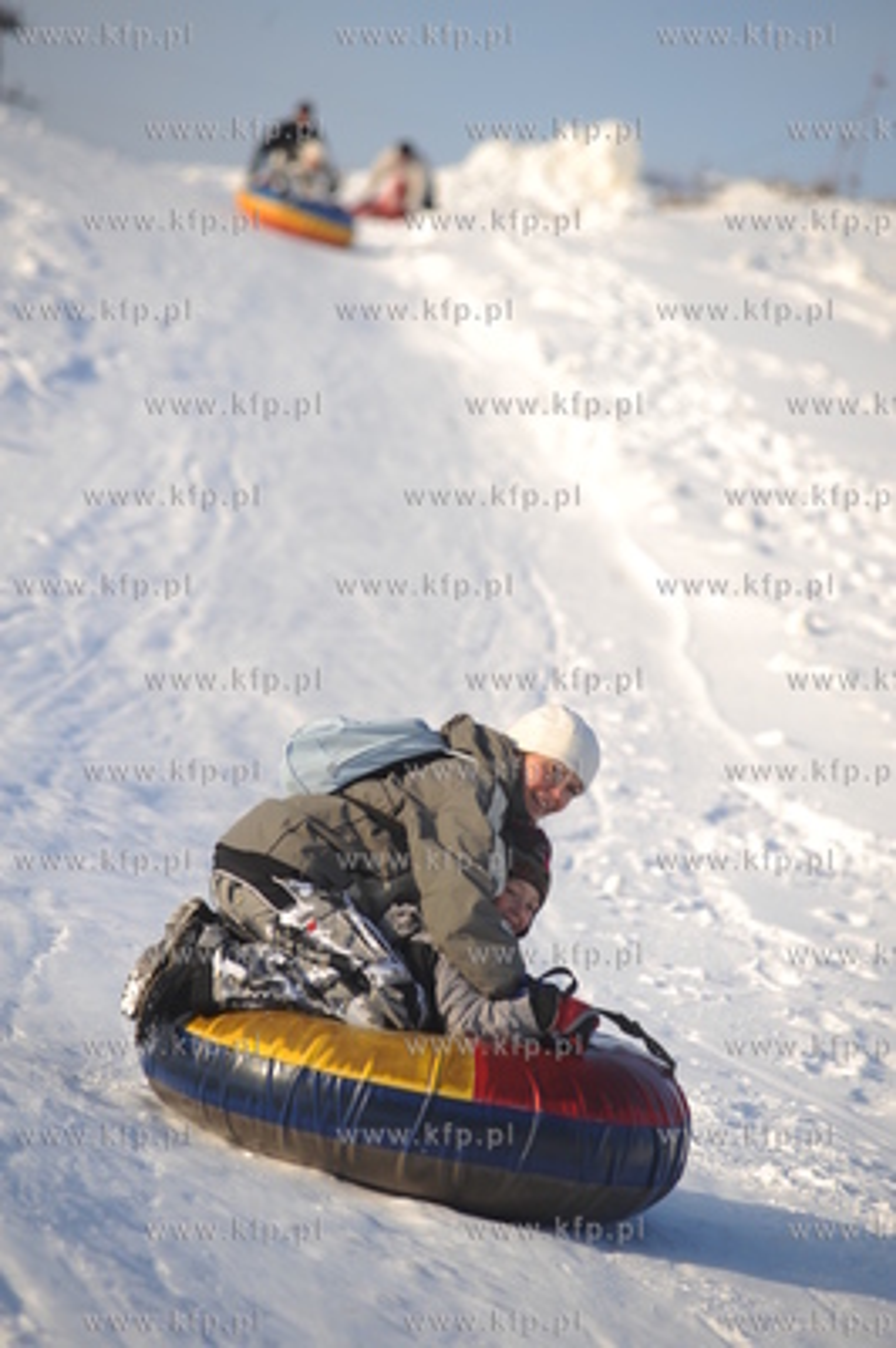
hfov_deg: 6.9
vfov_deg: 10.3
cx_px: 448
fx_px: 7479
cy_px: 674
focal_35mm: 200
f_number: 5
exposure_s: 1/640
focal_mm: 200
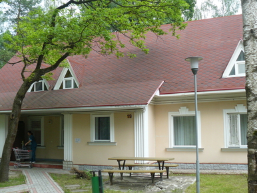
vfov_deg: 34.4
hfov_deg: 44.7
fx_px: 312
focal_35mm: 42
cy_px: 98
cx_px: 121
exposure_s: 1/100
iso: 100
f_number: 2.8
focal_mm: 6
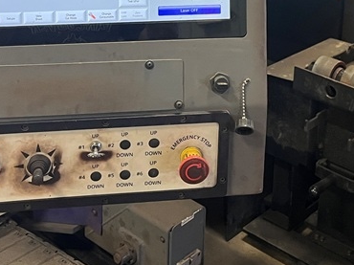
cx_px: 220
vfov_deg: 19.1
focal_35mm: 72
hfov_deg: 27.0
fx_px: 736
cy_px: -69
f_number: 1.6
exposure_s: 1/60
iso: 125
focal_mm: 5.1
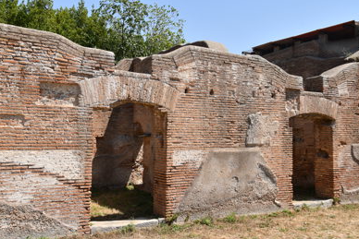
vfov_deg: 38.9
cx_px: 180
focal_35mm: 34
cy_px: 121
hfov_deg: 55.8
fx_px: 339
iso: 100
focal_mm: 22
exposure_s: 1/320
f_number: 7.1
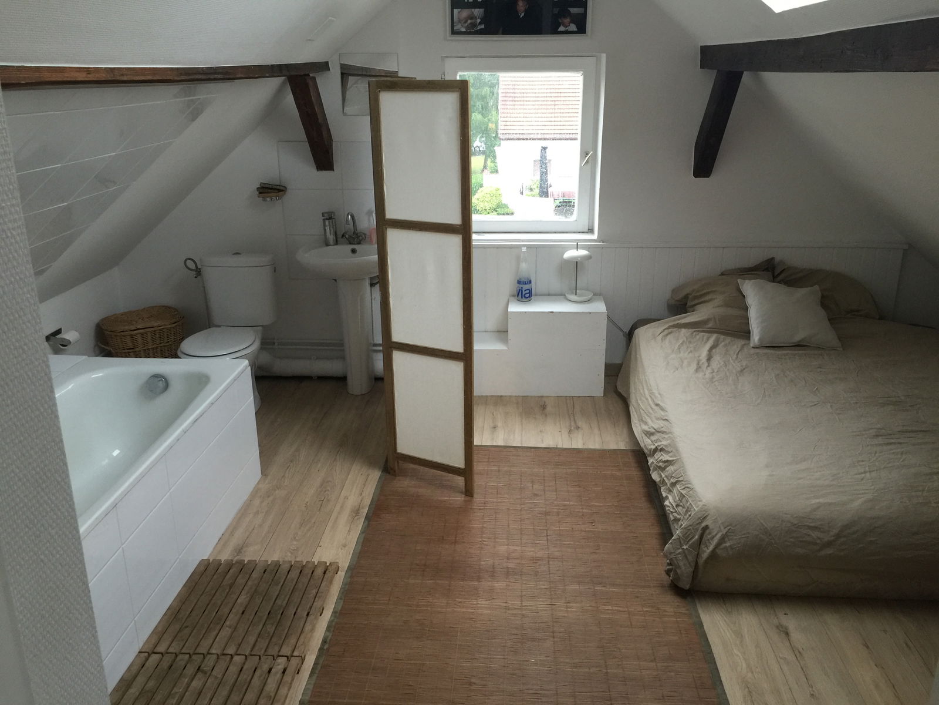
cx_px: 470
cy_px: 352
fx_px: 787
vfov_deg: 48.2
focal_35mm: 29
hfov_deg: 61.7
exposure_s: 1/17
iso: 80
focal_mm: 4.15
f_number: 2.2
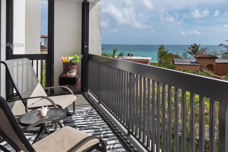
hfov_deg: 66.6
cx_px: 139
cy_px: 45
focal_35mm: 27
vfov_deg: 46.8
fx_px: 171
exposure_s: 1/800
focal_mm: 16
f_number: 8
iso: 250
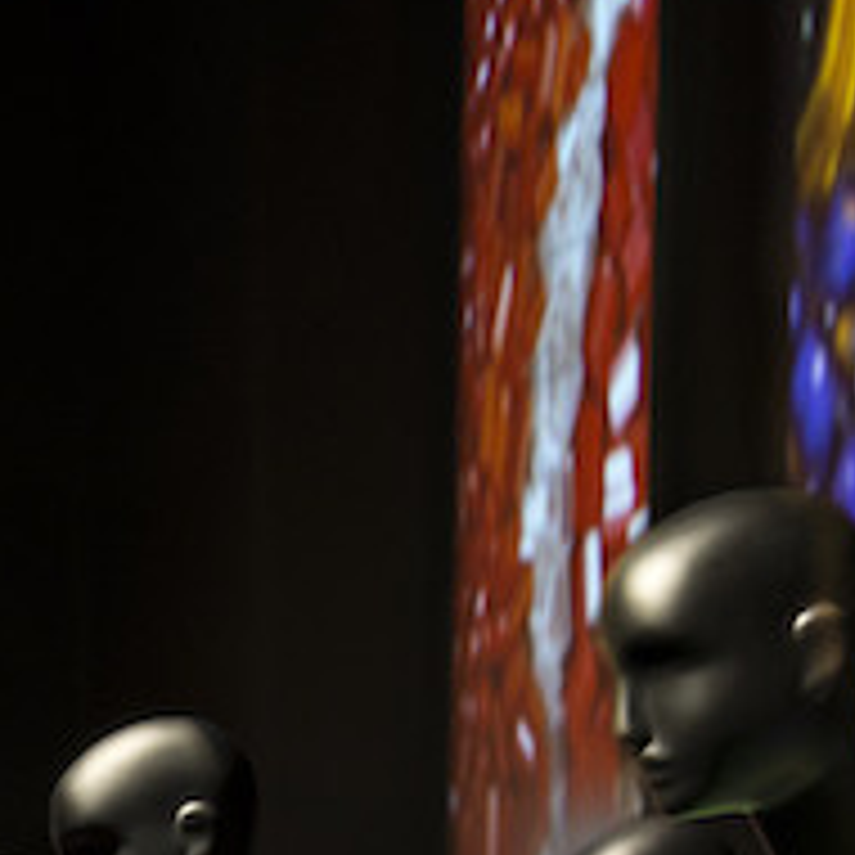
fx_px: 5393
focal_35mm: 193
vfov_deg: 8.8
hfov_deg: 8.6
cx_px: -814
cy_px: 1336
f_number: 16
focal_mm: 45
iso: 200
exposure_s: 13
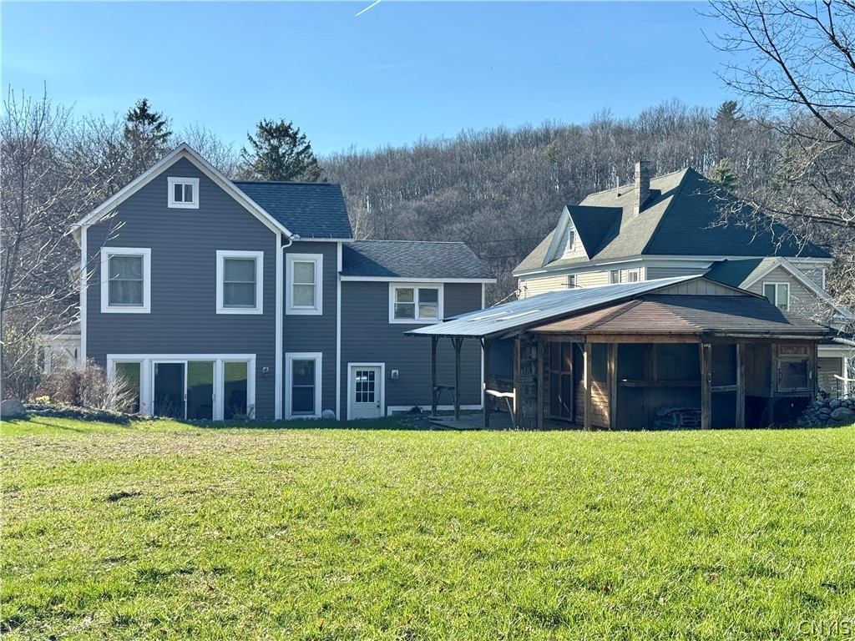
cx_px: 428
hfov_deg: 39.7
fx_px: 1186
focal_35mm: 48
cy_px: 320
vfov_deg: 30.3
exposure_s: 1/2513
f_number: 1.78
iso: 64
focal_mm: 6.76
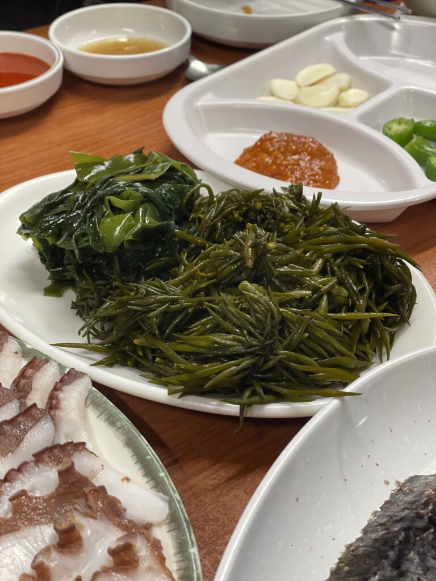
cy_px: 290
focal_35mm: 52
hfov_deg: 28.0
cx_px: 218
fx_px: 873
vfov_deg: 36.8
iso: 160
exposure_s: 1/60
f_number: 2
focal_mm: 6
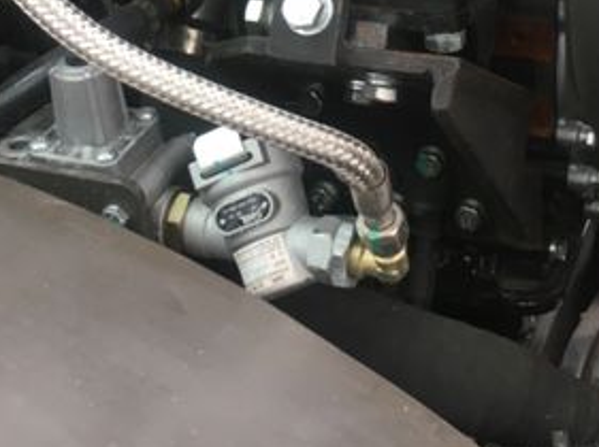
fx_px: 1071
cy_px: -17
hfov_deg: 31.2
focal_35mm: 62
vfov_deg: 22.5
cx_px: 315
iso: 32
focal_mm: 4.15
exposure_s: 1/33
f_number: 2.2
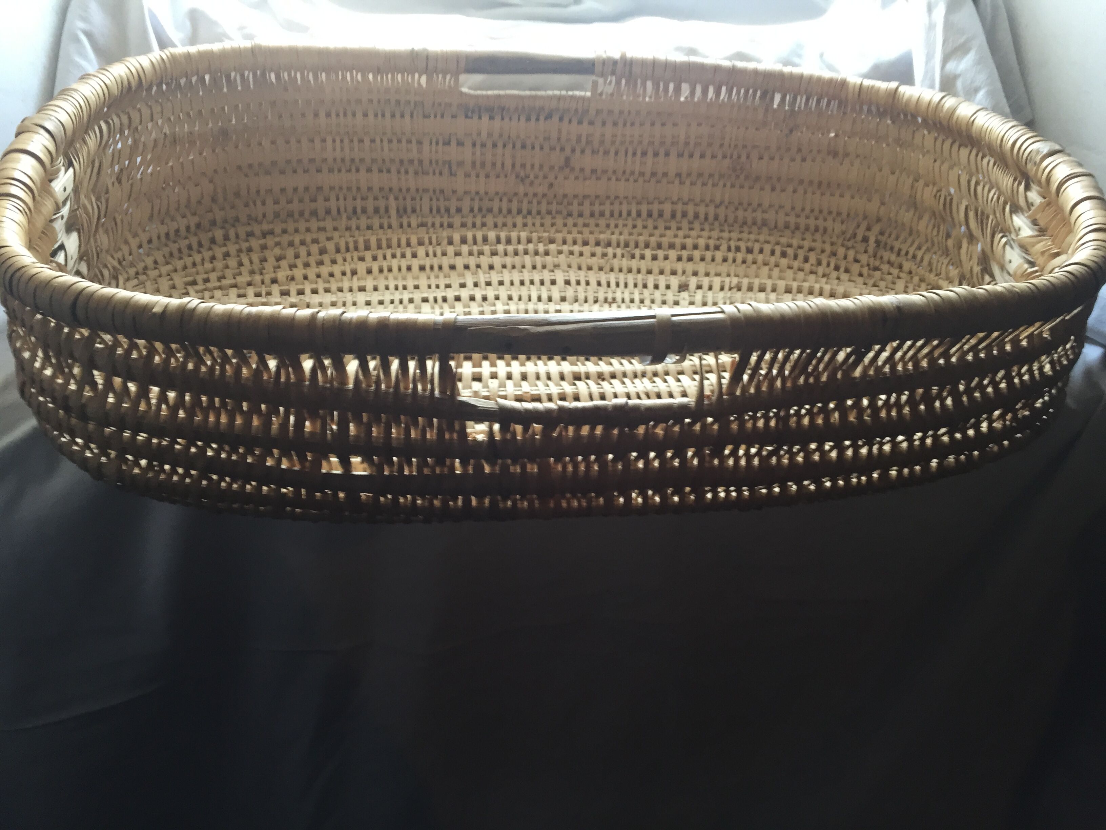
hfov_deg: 61.7
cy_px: 415
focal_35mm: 29
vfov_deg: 48.2
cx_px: 553
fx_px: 927
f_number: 2.2
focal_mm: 4.15
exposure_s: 1/33
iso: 100
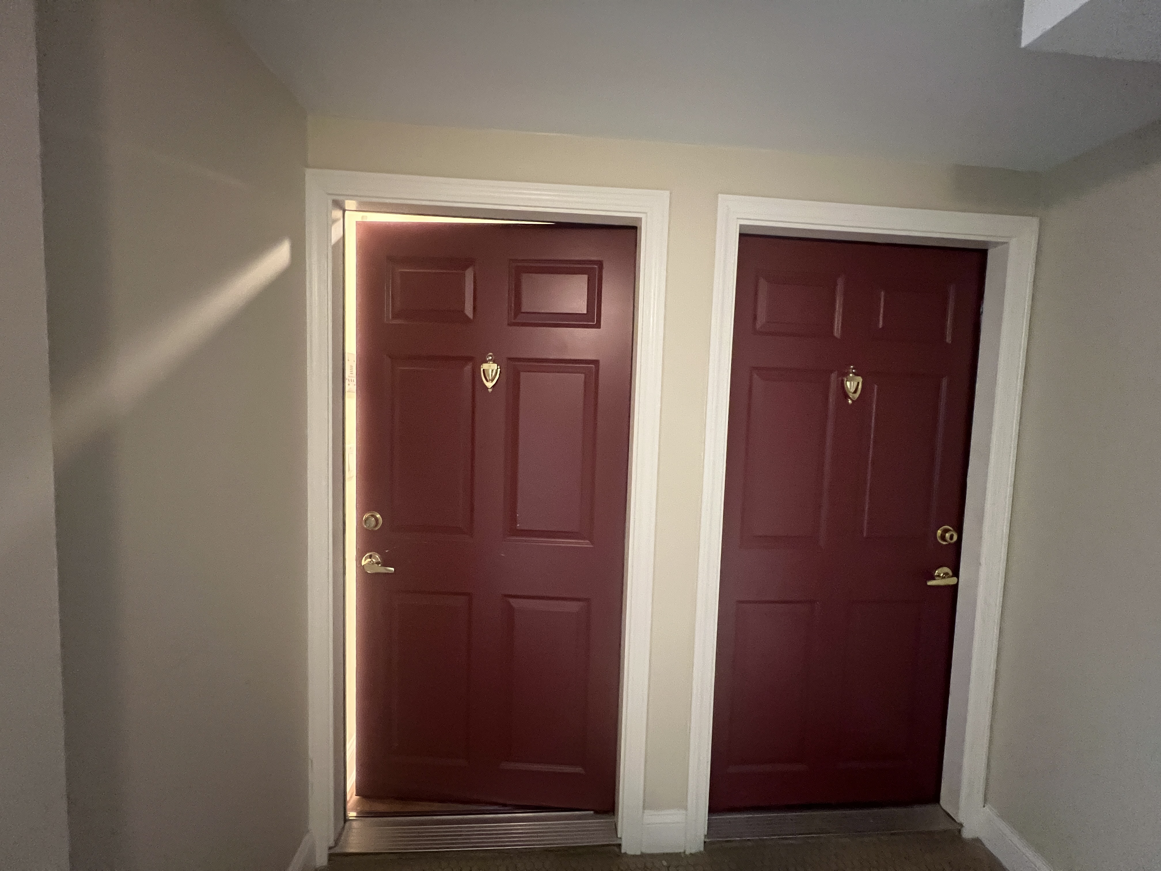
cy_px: 436
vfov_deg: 89.9
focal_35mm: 13
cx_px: 580
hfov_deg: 106.2
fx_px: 436
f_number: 1.8
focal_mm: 1.57
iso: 800
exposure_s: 1/40
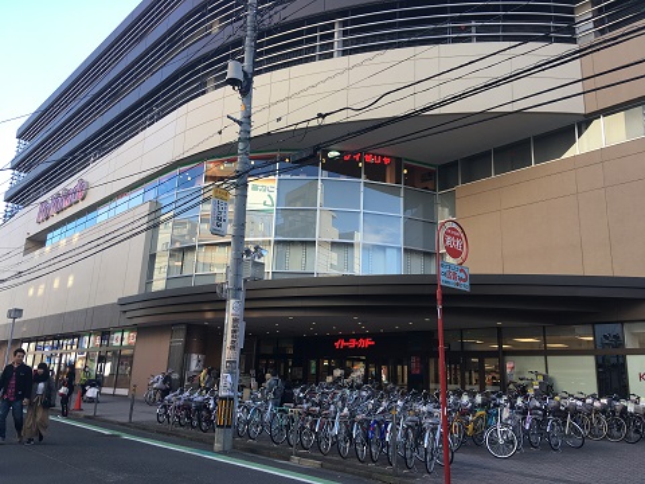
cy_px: 242
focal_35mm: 29
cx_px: 322
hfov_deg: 61.7
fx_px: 540
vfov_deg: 48.2
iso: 25
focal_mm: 4.15
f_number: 2.2
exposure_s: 1/153
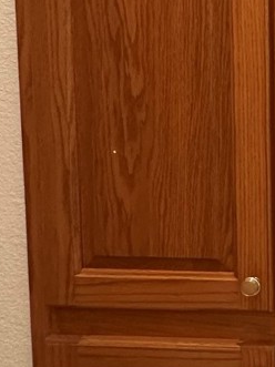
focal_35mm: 65
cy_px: 24
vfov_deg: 28.5
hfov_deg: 16.8
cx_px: 551
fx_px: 689
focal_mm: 2.22
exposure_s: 1/60
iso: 250
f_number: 2.2
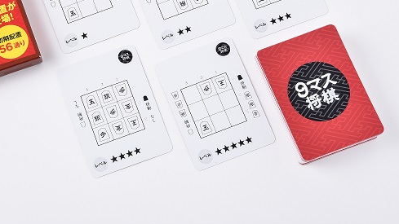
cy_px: 34
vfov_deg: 12.0
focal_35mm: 100
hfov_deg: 21.3
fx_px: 1058
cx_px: 129
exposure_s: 1/125
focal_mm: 62
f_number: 22
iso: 100
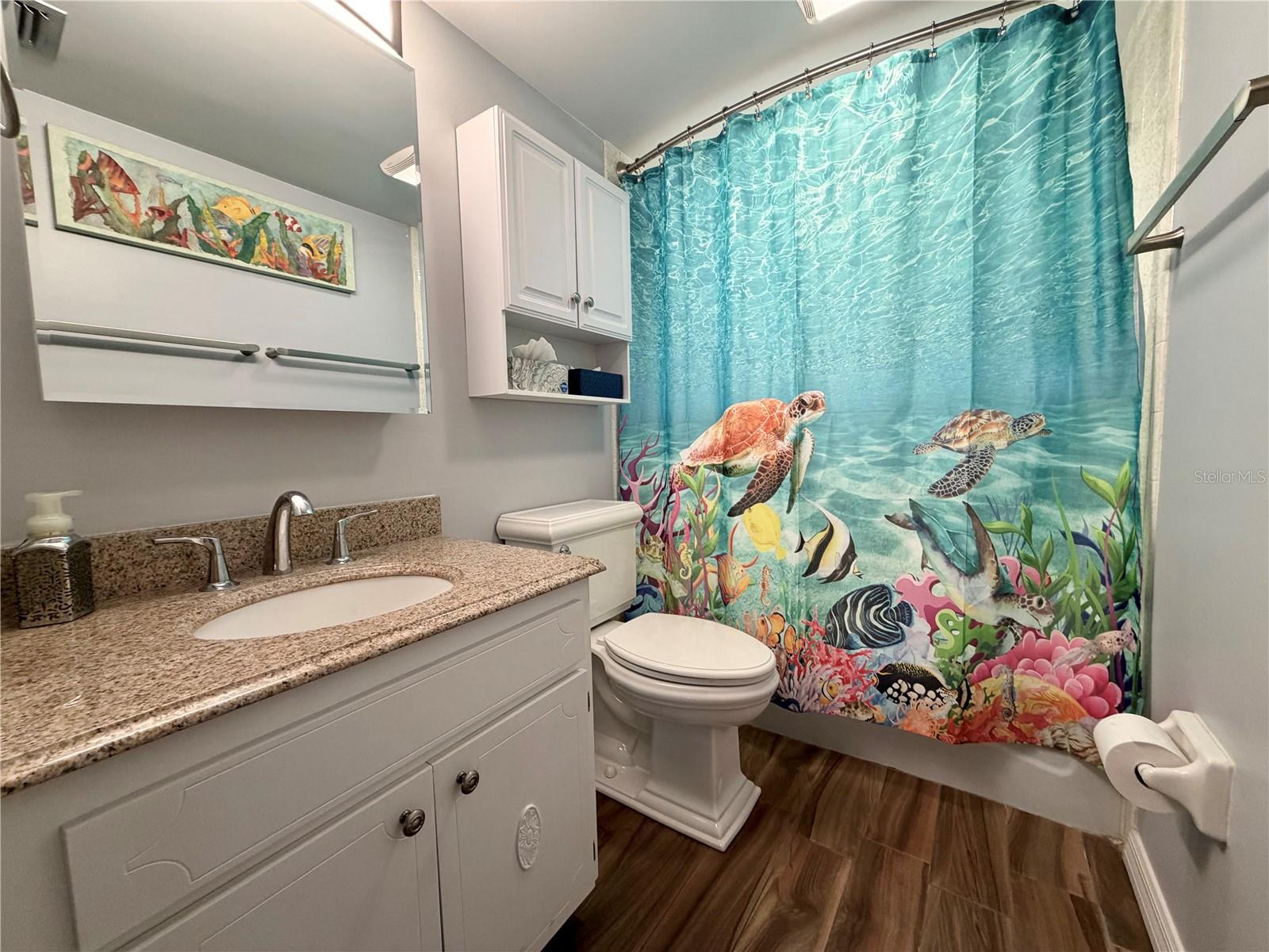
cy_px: 476
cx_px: 634
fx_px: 513
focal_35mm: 14
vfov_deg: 85.7
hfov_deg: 102.1
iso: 200
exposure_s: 1/60
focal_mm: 2.22
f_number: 2.2
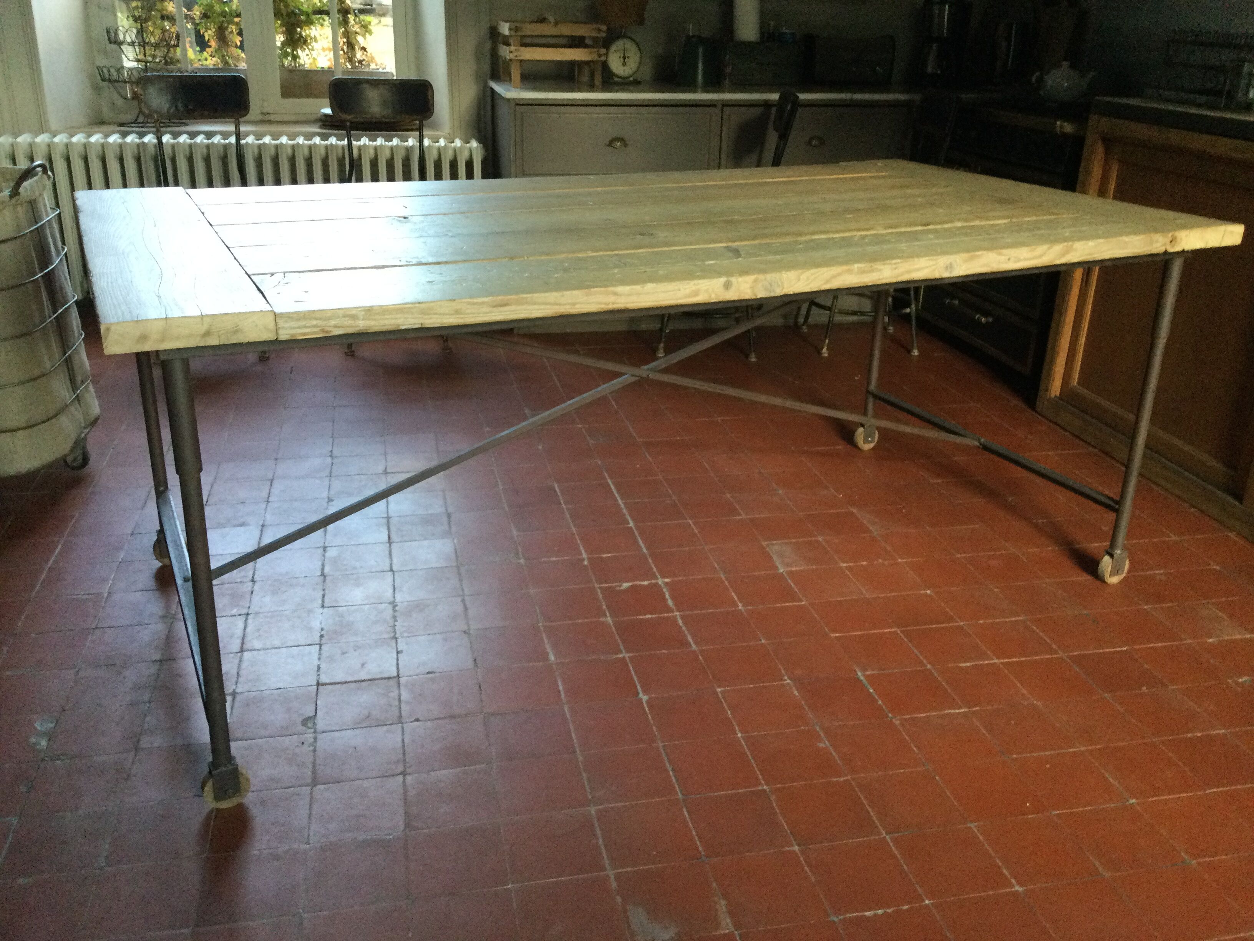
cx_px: 627
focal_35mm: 31
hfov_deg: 58.4
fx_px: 1123
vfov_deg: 45.4
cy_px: 470
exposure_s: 1/33
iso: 200
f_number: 2.4
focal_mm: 3.3
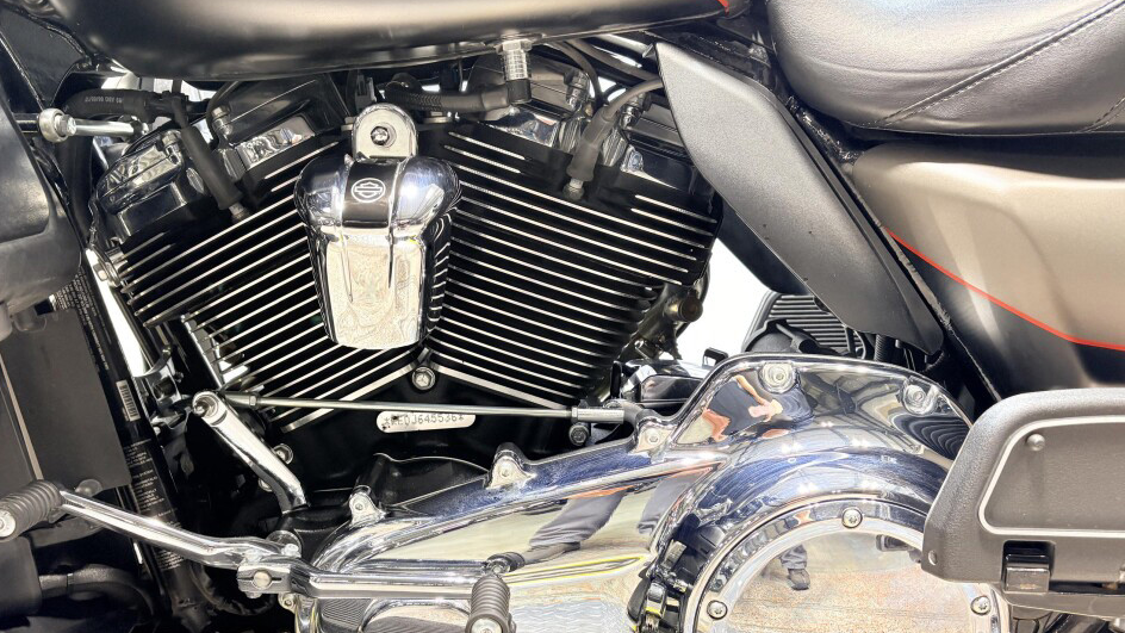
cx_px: 512
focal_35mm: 32
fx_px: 955
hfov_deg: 60.9
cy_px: 387
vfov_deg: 36.5
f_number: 1.6
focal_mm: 5.96
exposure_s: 1/60
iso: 160
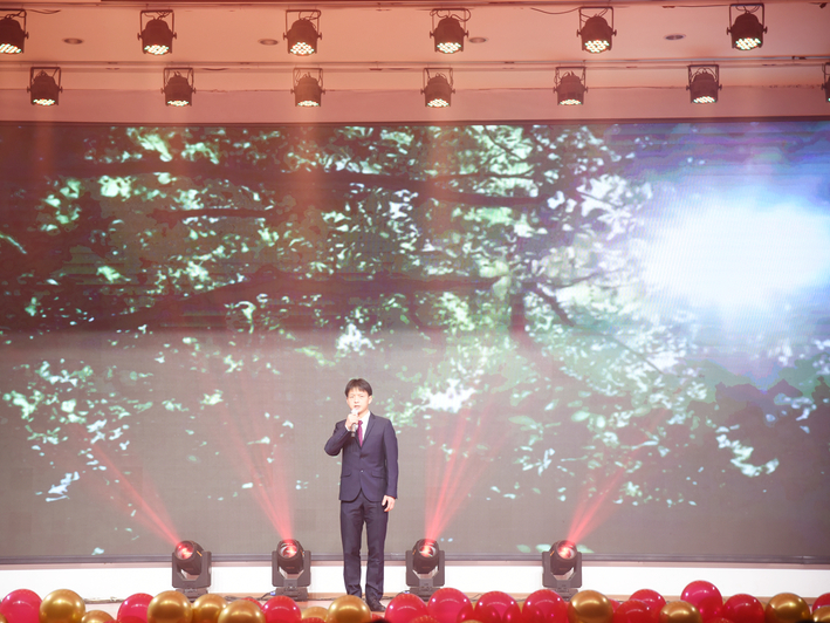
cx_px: 373
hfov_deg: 25.6
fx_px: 1823
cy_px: 312
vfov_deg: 19.4
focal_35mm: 76
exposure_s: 1/160
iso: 1000
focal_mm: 70
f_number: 3.2
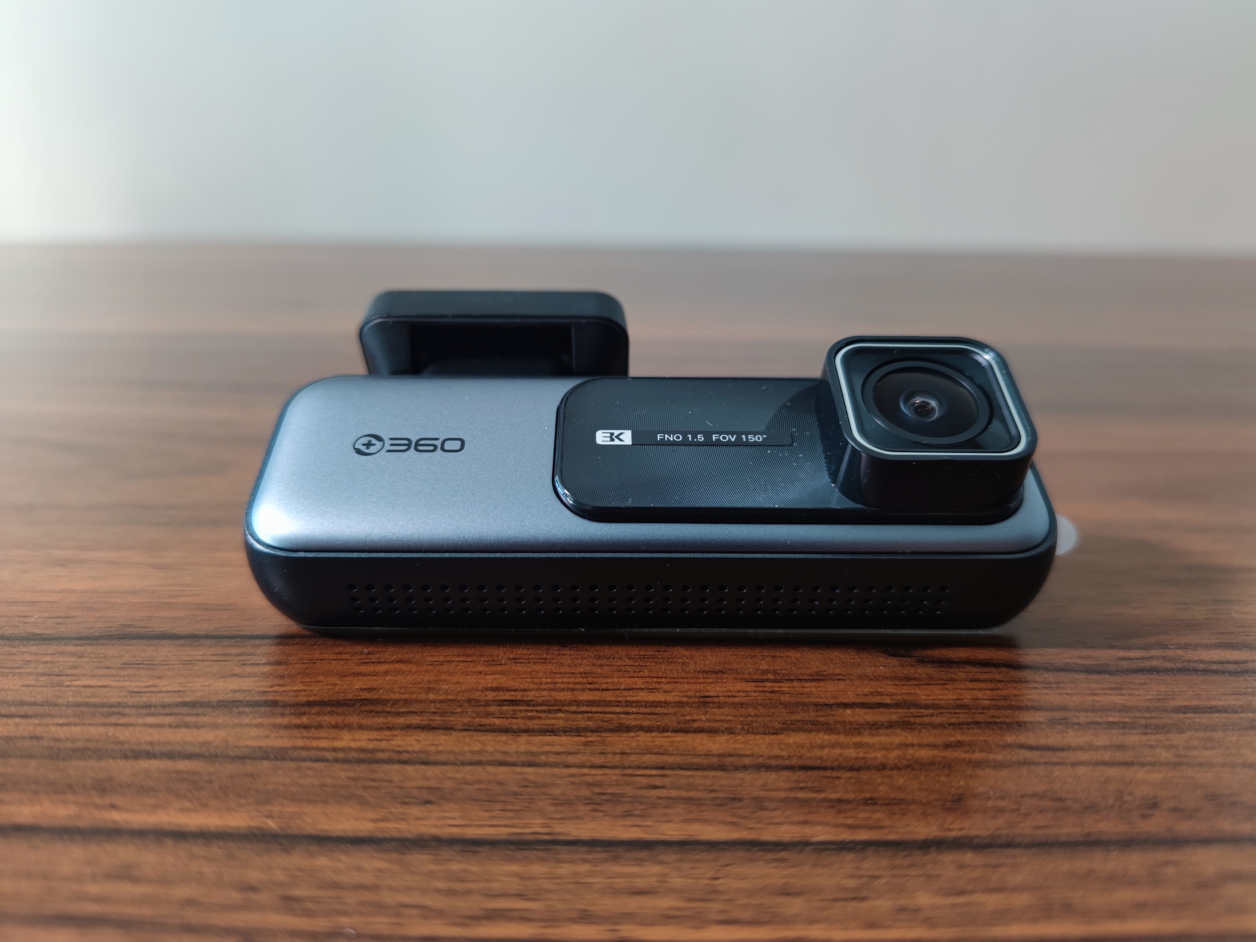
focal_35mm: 25
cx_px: 628
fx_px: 907
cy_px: 471
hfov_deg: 69.4
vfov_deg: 54.9
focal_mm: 6.78
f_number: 1.85
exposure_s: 1/50
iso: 367
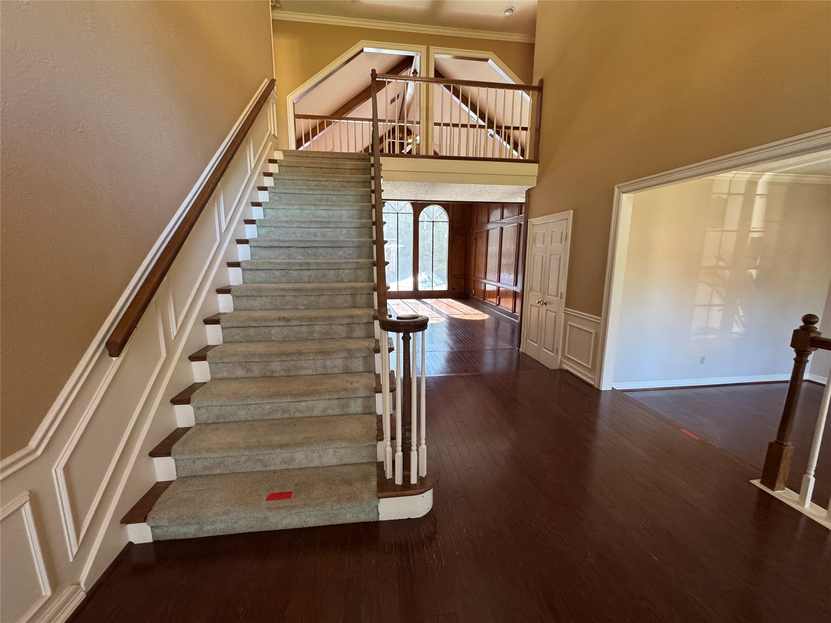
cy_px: 312
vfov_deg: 85.7
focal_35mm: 14
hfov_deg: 102.1
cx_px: 416
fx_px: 336
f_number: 2.2
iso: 320
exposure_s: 1/75
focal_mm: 2.22
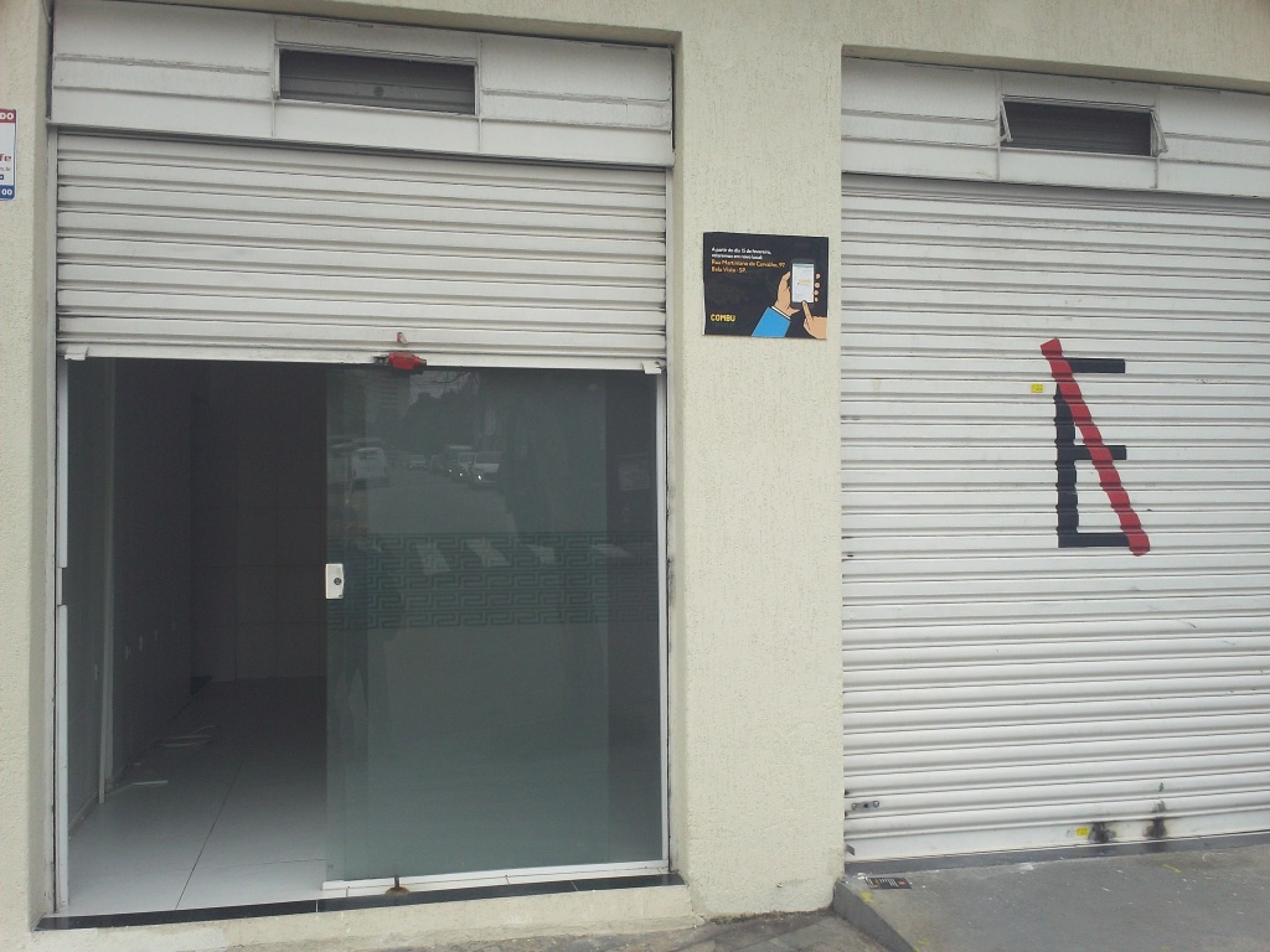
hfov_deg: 49.0
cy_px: 476
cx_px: 635
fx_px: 1394
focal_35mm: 38
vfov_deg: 37.7
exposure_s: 1/125
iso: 80
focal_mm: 6.3
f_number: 4.5
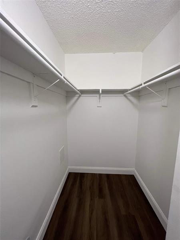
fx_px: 90
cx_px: 90
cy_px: 120
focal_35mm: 13
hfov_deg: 89.9
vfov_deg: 106.2
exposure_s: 1/120
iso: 200
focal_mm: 1.57
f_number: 1.8
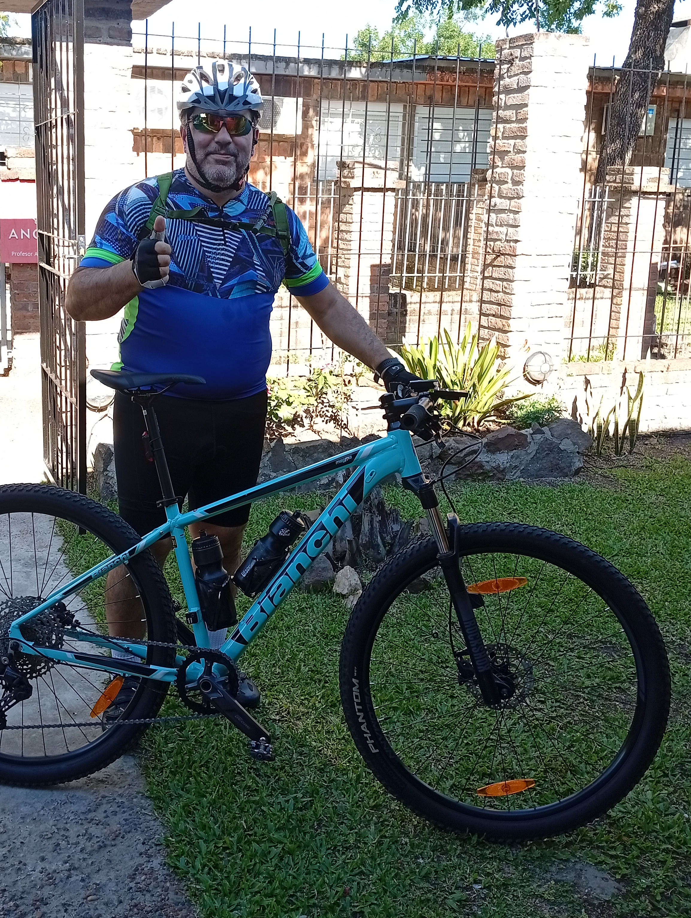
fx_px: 956
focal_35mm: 36
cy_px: 369
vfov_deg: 51.0
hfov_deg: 39.4
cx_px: 244
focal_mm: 3.98
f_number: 1.8
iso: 62
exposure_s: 1/100
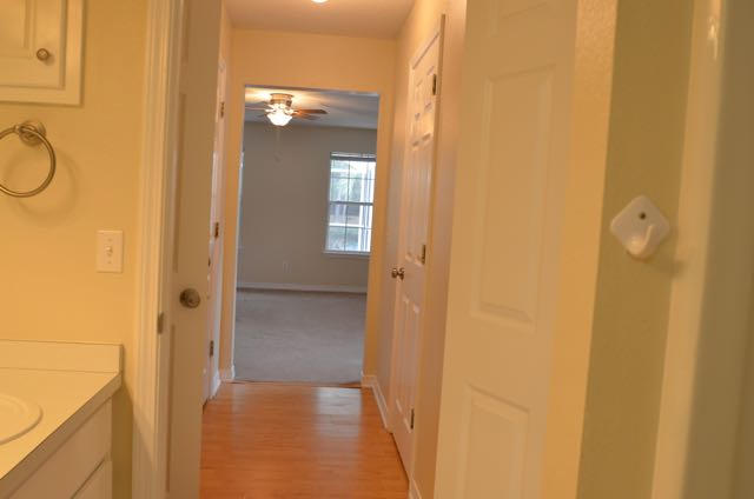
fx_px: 627
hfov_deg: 62.0
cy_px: 250
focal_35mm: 30
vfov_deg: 43.4
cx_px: 377
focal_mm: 20
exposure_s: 1/60
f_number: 4.2
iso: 800
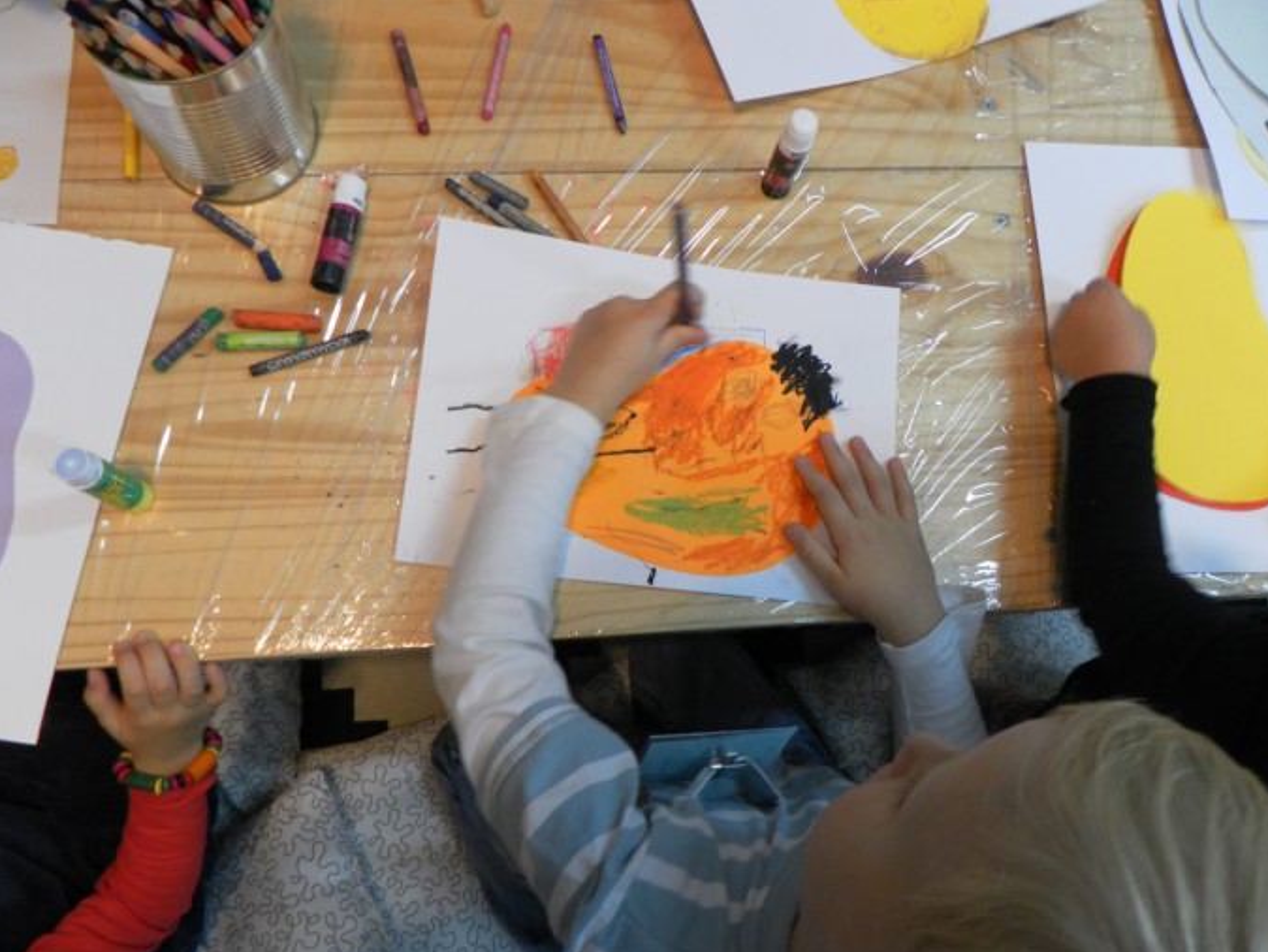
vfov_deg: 51.4
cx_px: 640
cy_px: 492
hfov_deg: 65.3
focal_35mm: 27
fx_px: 989
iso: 200
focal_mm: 4.6
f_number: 2.8
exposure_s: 1/25
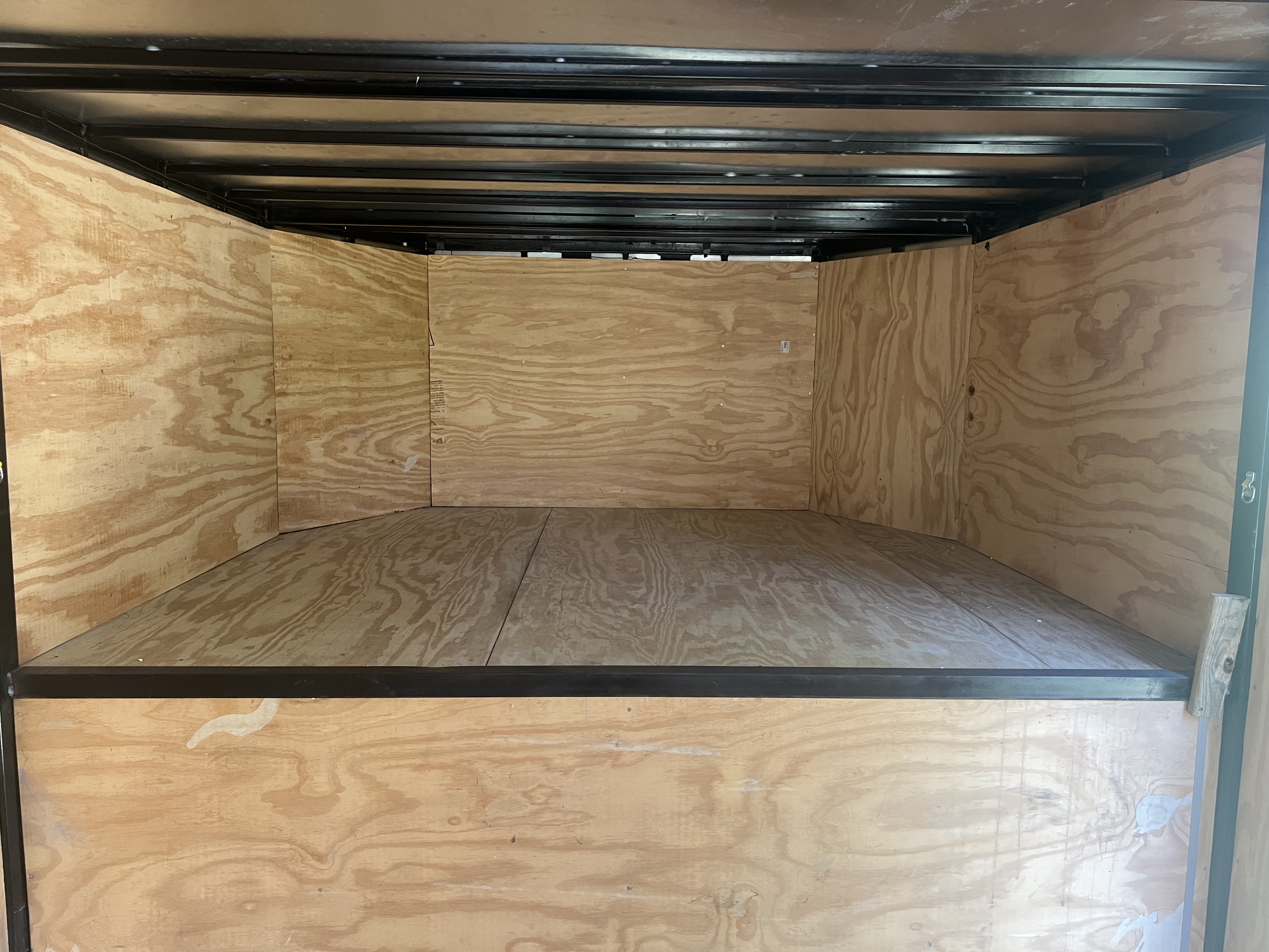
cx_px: 634
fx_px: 953
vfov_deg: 53.1
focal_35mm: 26
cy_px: 476
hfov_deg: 67.3
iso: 125
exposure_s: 1/94
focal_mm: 5.7
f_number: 1.5
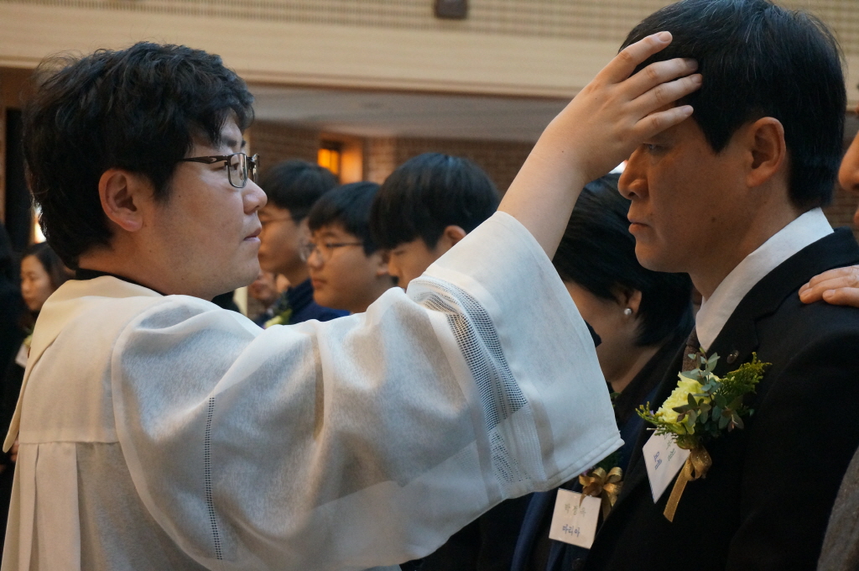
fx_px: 1716
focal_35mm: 72
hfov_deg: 28.1
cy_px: 286
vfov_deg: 18.9
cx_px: 430
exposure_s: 1/160
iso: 2500
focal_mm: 48
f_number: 5.6
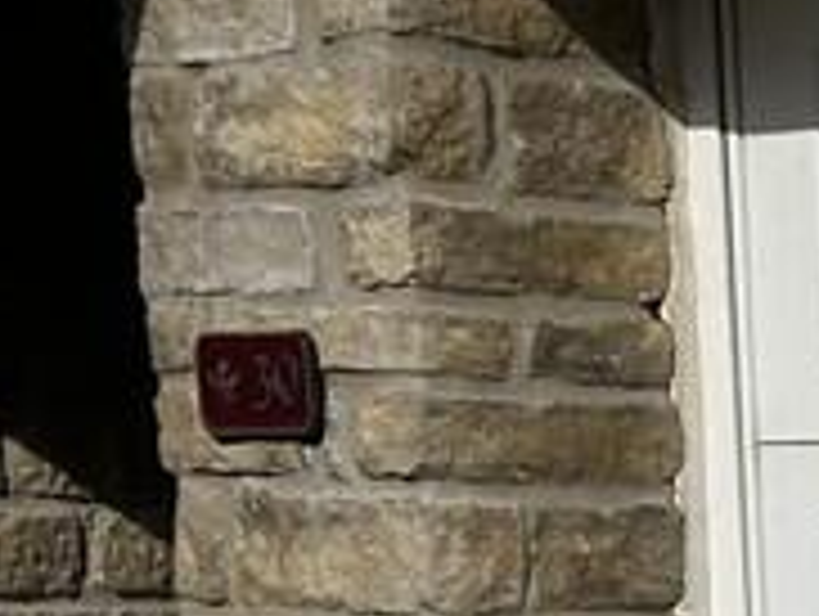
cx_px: 2174
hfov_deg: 10.8
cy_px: 1003
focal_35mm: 146
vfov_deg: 9.8
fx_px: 3459
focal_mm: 5.7
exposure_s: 1/14286
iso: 50
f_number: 1.5
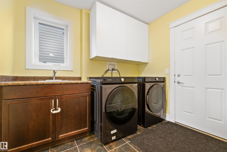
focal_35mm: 15
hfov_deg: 100.8
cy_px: 76
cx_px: 114
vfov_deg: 77.7
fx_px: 94
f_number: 8
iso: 200
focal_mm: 14.9
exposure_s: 1/6
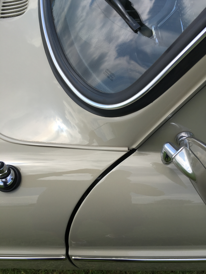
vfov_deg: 61.7
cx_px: 103
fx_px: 230
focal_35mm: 29
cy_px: 137
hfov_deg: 48.2
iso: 25
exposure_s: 1/1350
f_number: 2.2
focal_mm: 4.15
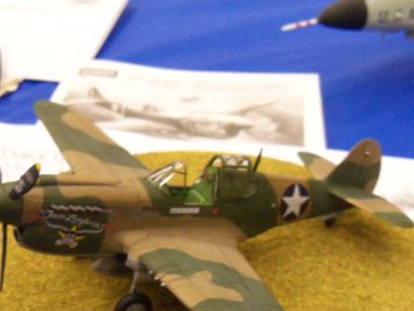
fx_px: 766
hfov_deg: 30.1
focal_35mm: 64
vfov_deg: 22.6
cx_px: 153
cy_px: 256
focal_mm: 6.2
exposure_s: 1/20
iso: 400
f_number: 3.5
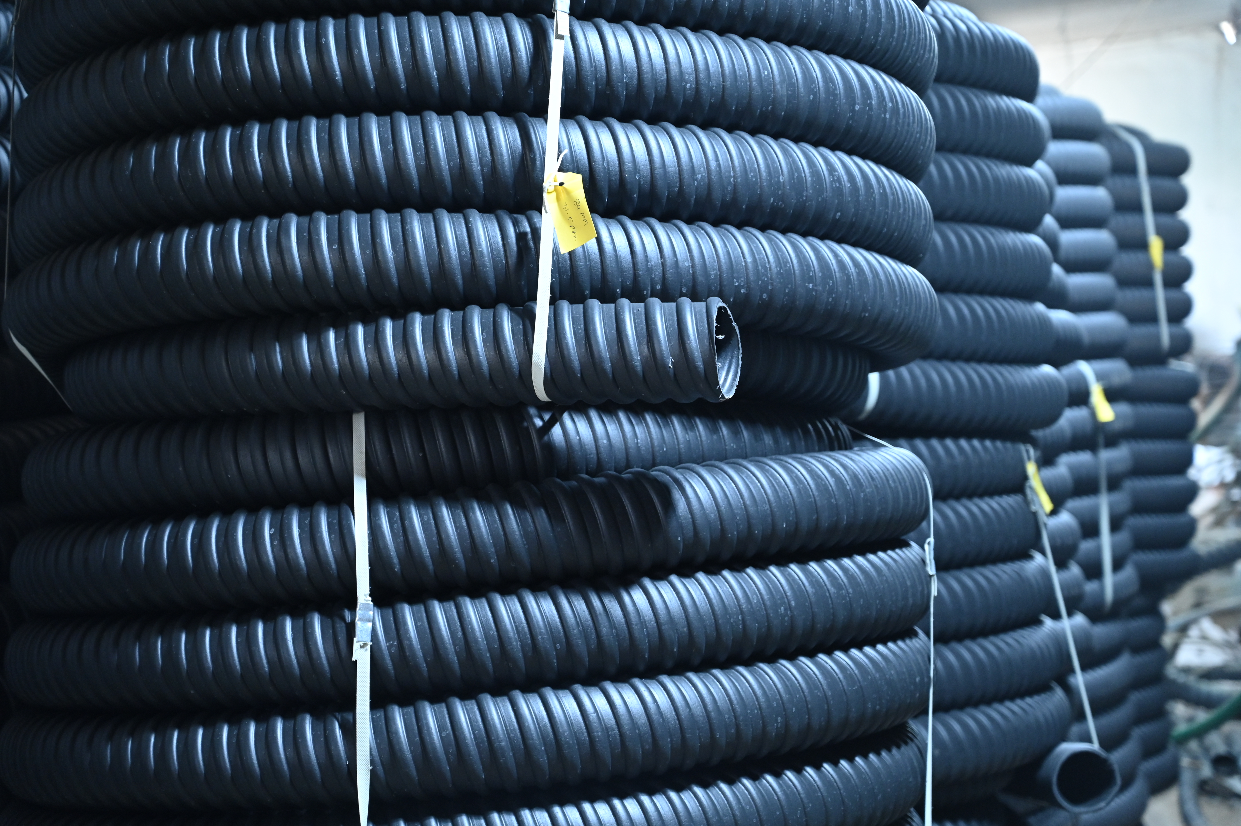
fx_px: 2411
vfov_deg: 19.4
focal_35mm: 70
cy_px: 413
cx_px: 620
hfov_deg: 28.9
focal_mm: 70
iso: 1600
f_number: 4.5
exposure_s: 1/20
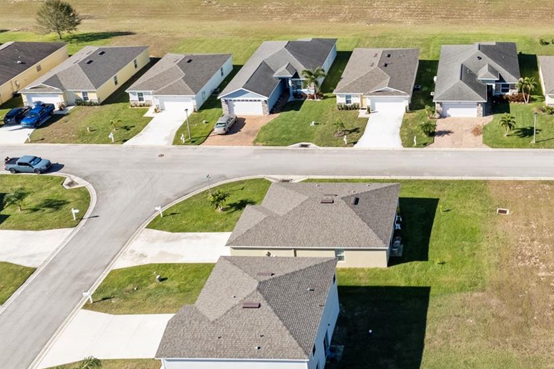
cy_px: 23
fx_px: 646
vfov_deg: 30.2
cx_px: 476
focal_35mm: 42
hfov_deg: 43.3
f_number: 2.8
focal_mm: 8.38
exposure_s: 1/2000
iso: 100
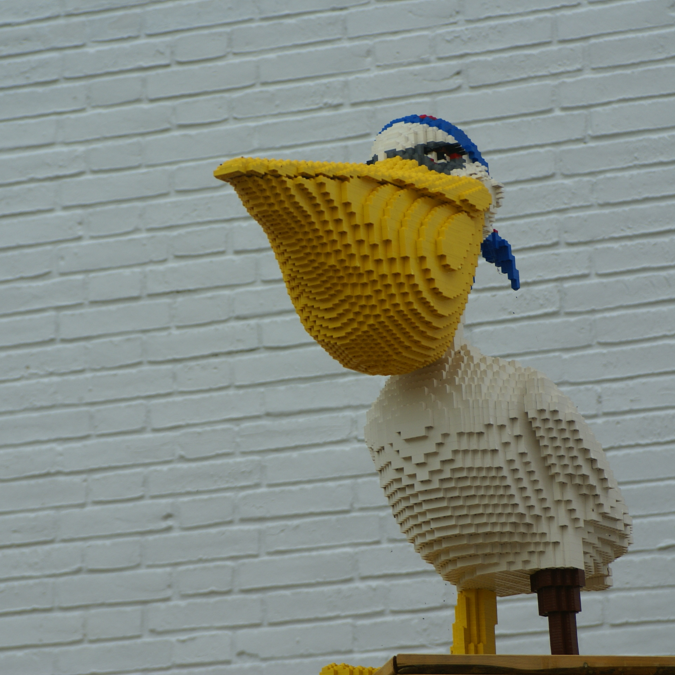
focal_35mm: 163
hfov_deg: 10.7
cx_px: 310
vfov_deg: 10.7
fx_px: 3588
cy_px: 338
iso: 100
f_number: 7.1
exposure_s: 1/160
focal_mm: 85
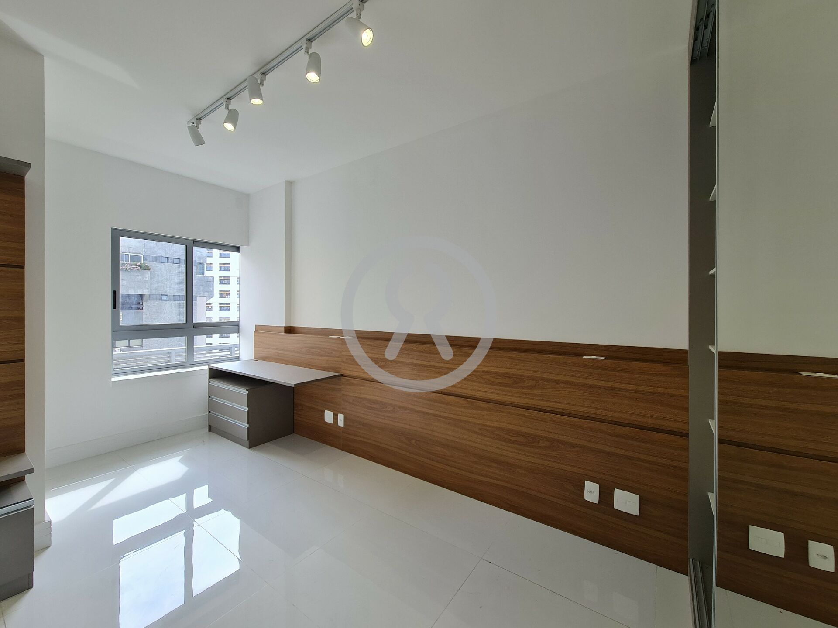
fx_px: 315
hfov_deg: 106.2
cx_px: 419
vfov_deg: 89.9
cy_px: 314
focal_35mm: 13
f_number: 2.2
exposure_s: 1/189
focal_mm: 2.2
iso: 64
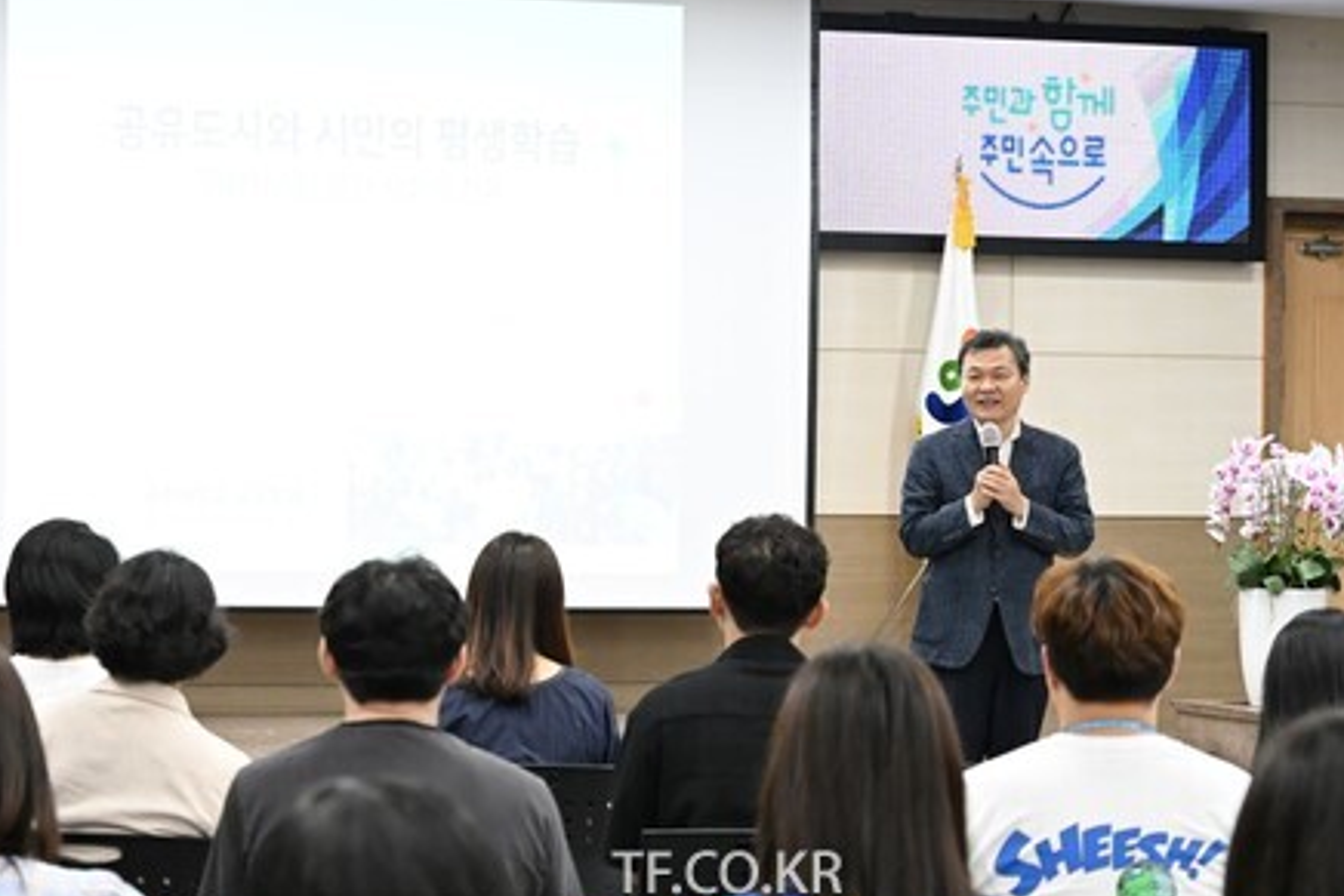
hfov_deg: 18.6
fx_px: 4108
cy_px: 468
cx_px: 502
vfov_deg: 12.5
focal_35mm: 110
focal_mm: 80
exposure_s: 1/125
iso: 3200
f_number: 6.3
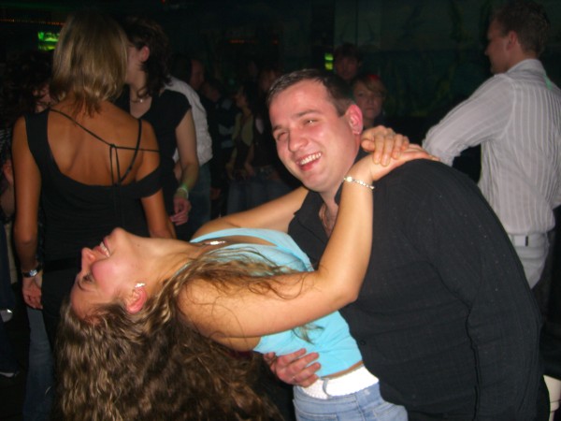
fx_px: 616
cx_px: 280
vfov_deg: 37.7
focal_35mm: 38
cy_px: 210
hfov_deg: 49.0
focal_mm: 7.9
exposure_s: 1/60
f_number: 2.8
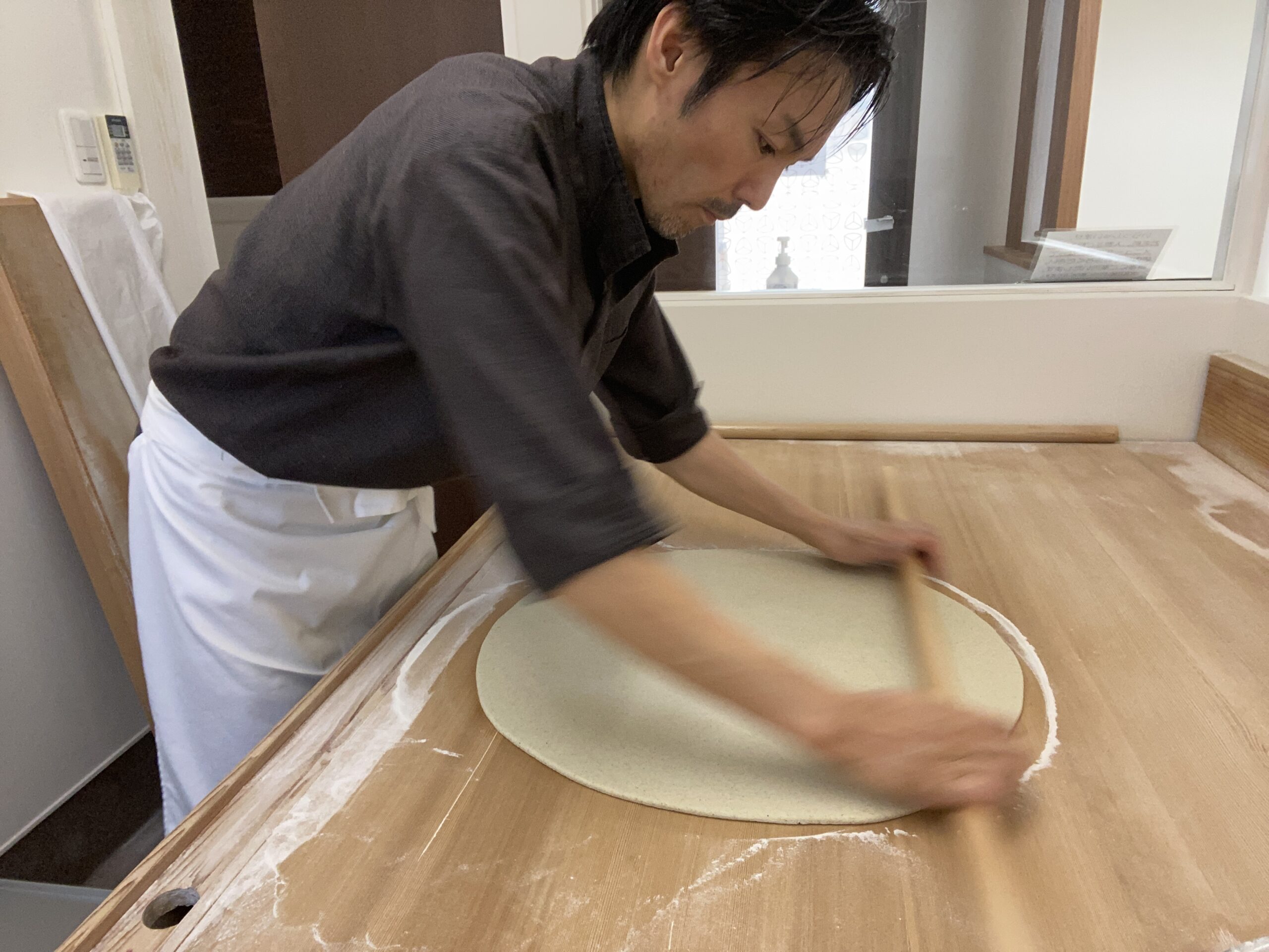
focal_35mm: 23
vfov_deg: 58.9
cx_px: 634
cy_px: 476
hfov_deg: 73.9
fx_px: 843
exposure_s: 1/60
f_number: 2.2
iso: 125
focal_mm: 2.71
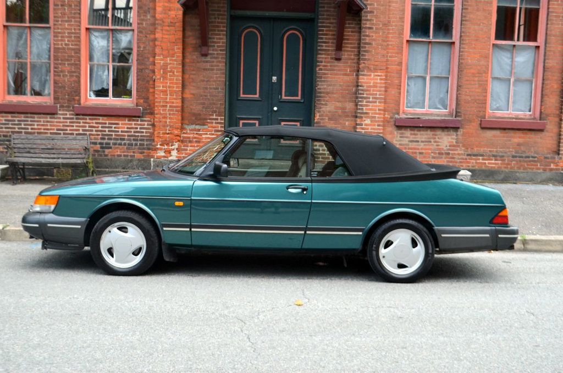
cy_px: 186
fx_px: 749
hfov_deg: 41.2
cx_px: 282
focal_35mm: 48
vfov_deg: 27.9
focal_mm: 32
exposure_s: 1/125
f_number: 5.6
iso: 320
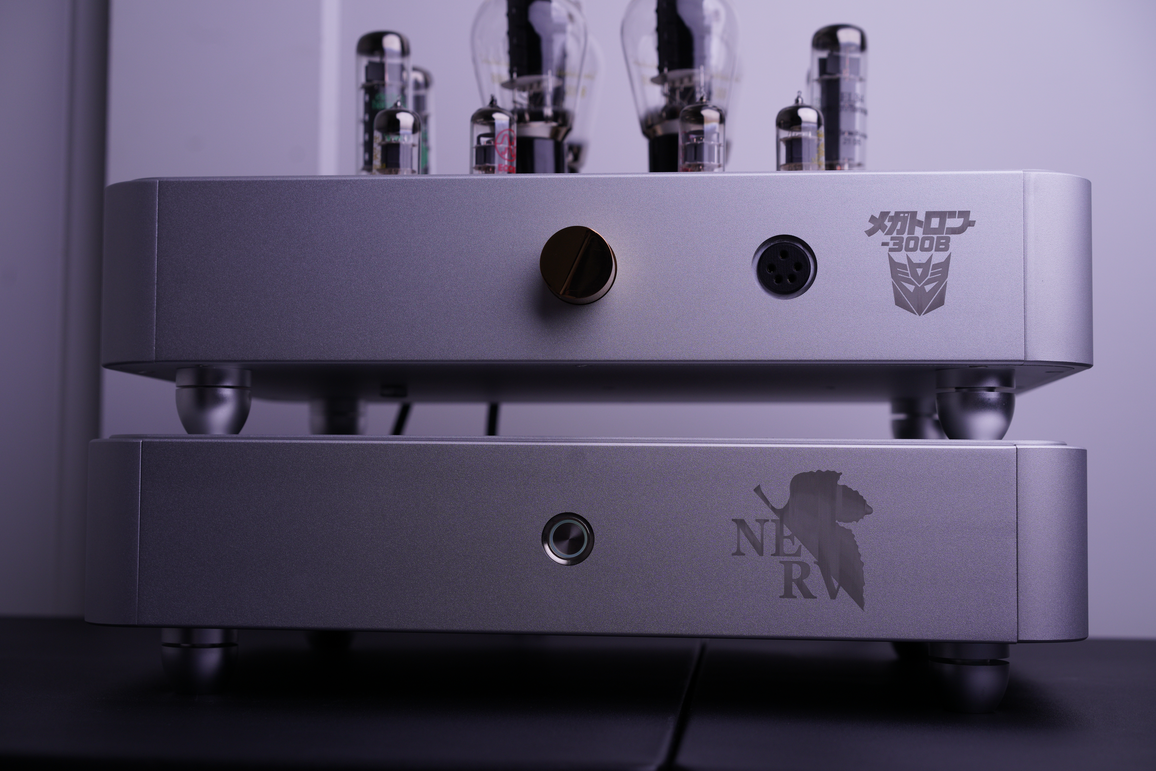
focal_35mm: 55
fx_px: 1766
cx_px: 578
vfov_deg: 24.6
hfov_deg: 36.2
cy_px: 386
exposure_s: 1/200
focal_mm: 55
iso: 400
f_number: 5.6
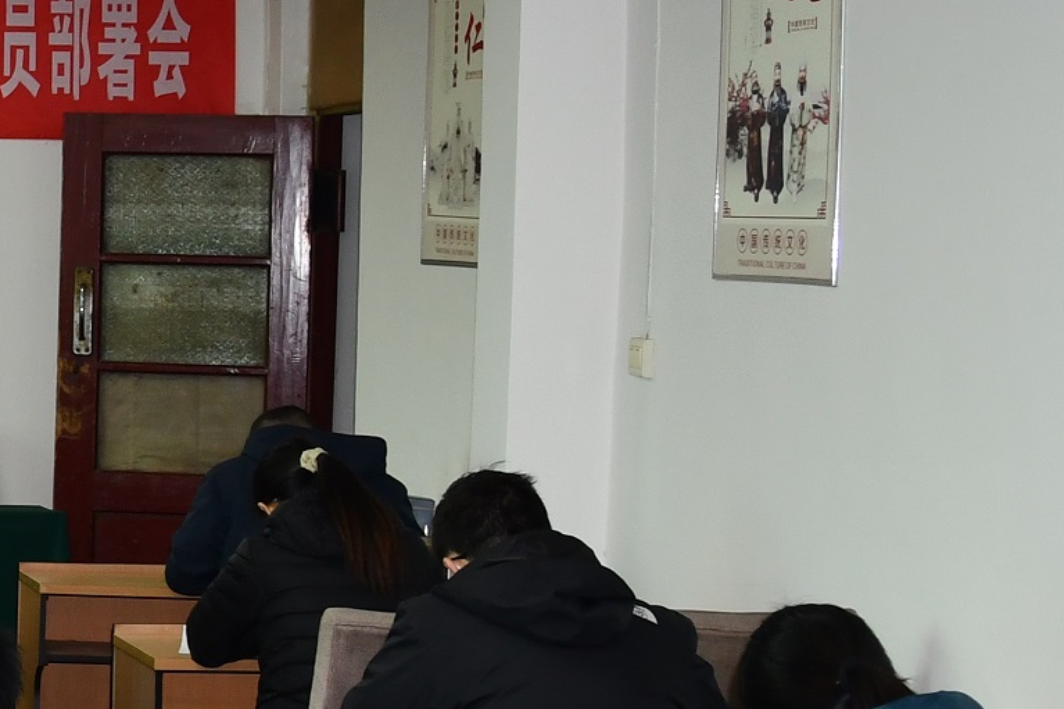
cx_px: -562
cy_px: 355
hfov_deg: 18.3
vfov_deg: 14.0
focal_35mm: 98
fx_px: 2896
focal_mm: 18
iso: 450
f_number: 3.5
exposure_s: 1/60
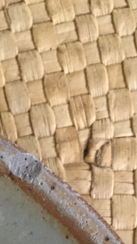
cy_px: 323
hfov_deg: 13.5
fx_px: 575
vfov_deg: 21.5
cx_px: 33
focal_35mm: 89
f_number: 2.2
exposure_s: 1/25
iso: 200
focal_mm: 4.15
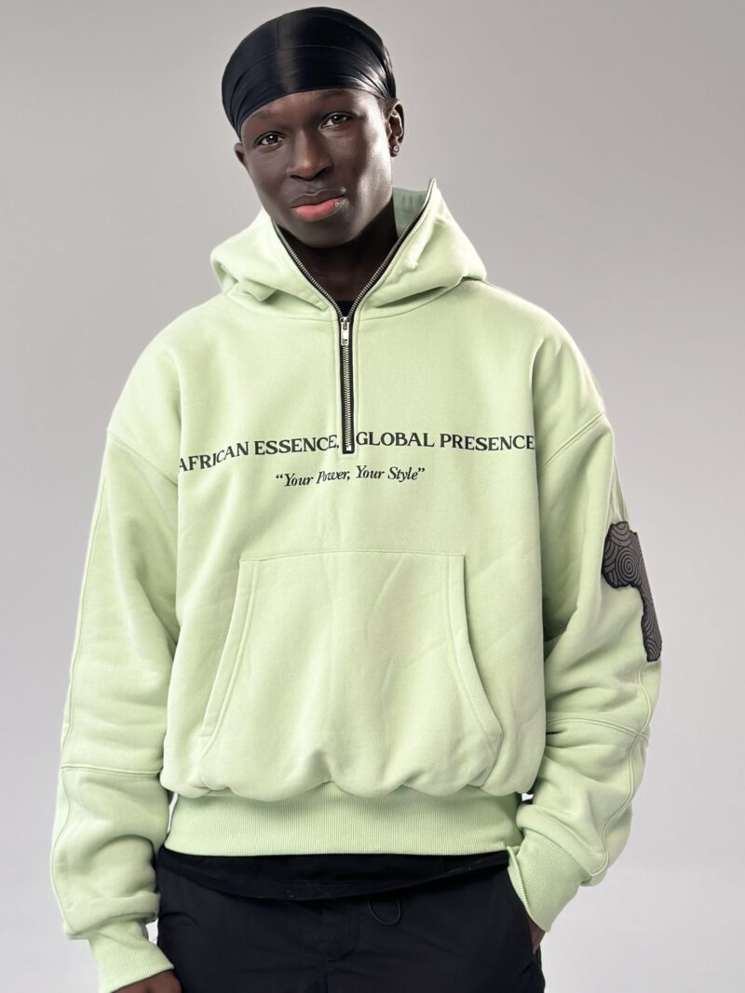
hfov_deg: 30.3
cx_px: 372
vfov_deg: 39.7
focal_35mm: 48
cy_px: 496
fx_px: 1378
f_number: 1.78
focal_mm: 6.86
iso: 125
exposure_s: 1/121
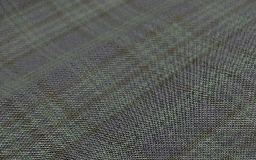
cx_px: 88
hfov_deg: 26.7
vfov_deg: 16.7
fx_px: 537
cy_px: 148
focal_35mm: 77
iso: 200
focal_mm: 7.4
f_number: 2.8
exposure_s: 1/13
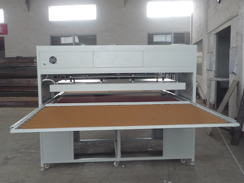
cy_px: 92
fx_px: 275
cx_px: 122
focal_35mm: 39
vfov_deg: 36.8
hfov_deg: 47.9
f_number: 2.8
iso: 100
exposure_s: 1/30
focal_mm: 4.4
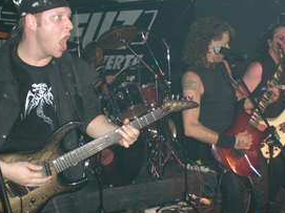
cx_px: 145
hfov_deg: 38.9
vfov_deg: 29.6
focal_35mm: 49
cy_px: 111
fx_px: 403
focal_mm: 6.3
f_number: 3.1
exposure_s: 1/60
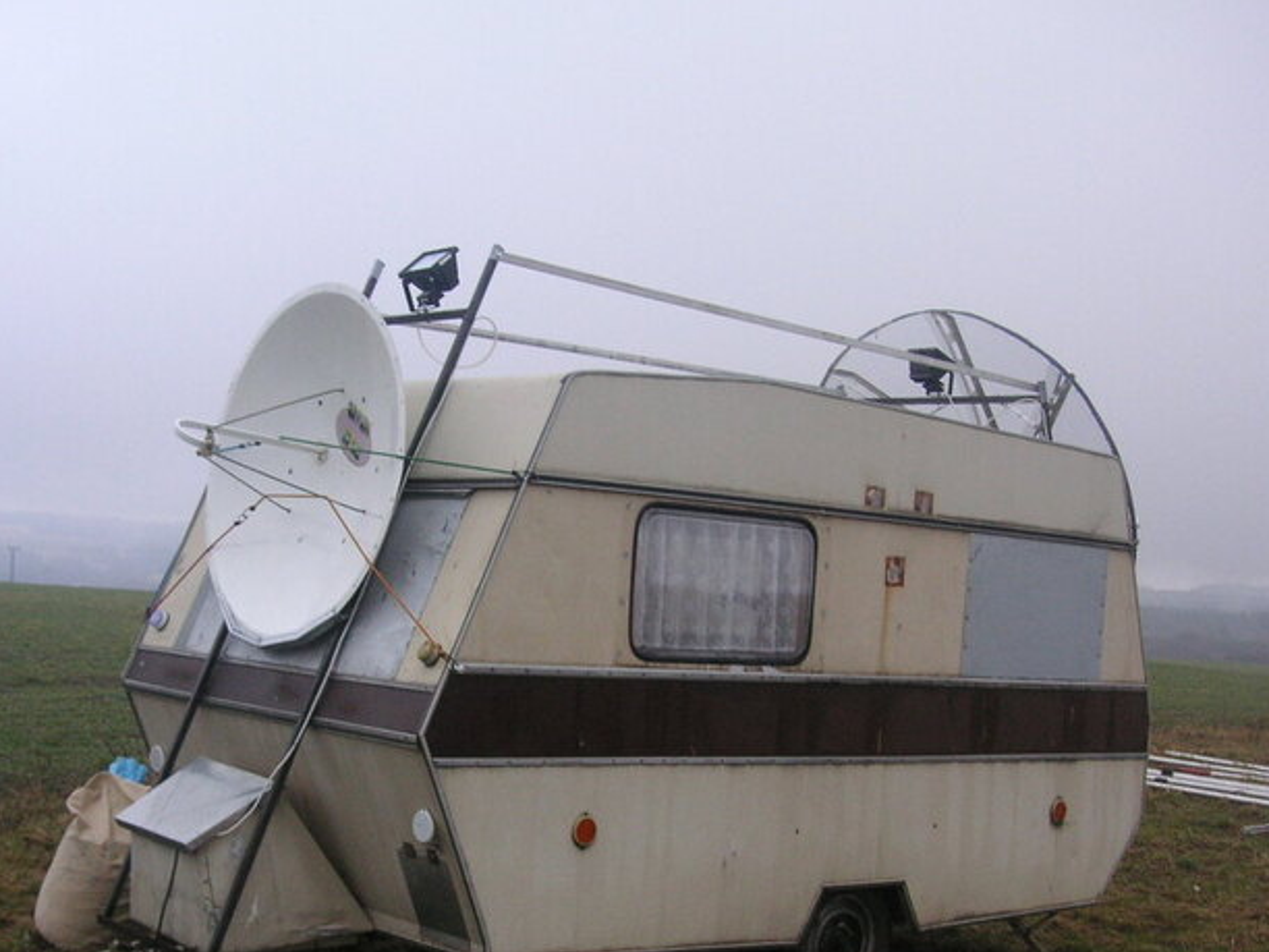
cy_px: 601
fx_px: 1870
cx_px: 543
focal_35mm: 51
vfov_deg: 28.4
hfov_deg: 37.4
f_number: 2.9
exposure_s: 1/45
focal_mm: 6.5
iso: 80
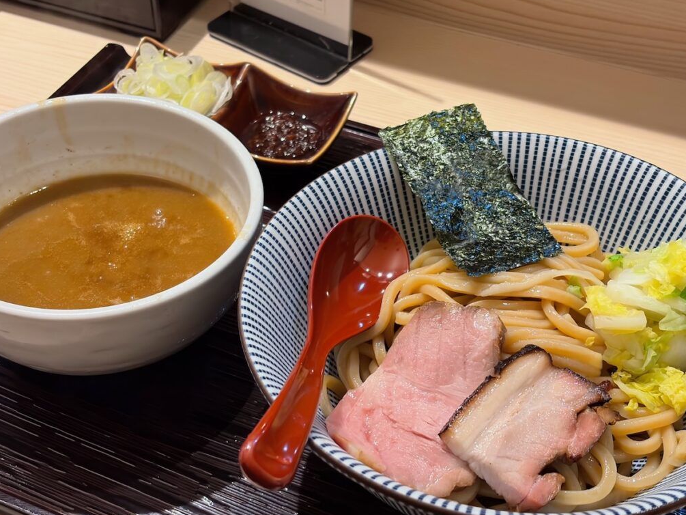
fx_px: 1050
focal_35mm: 53
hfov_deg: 36.2
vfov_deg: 27.5
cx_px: 347
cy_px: 255
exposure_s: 1/50
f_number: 1.6
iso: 100
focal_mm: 5.96
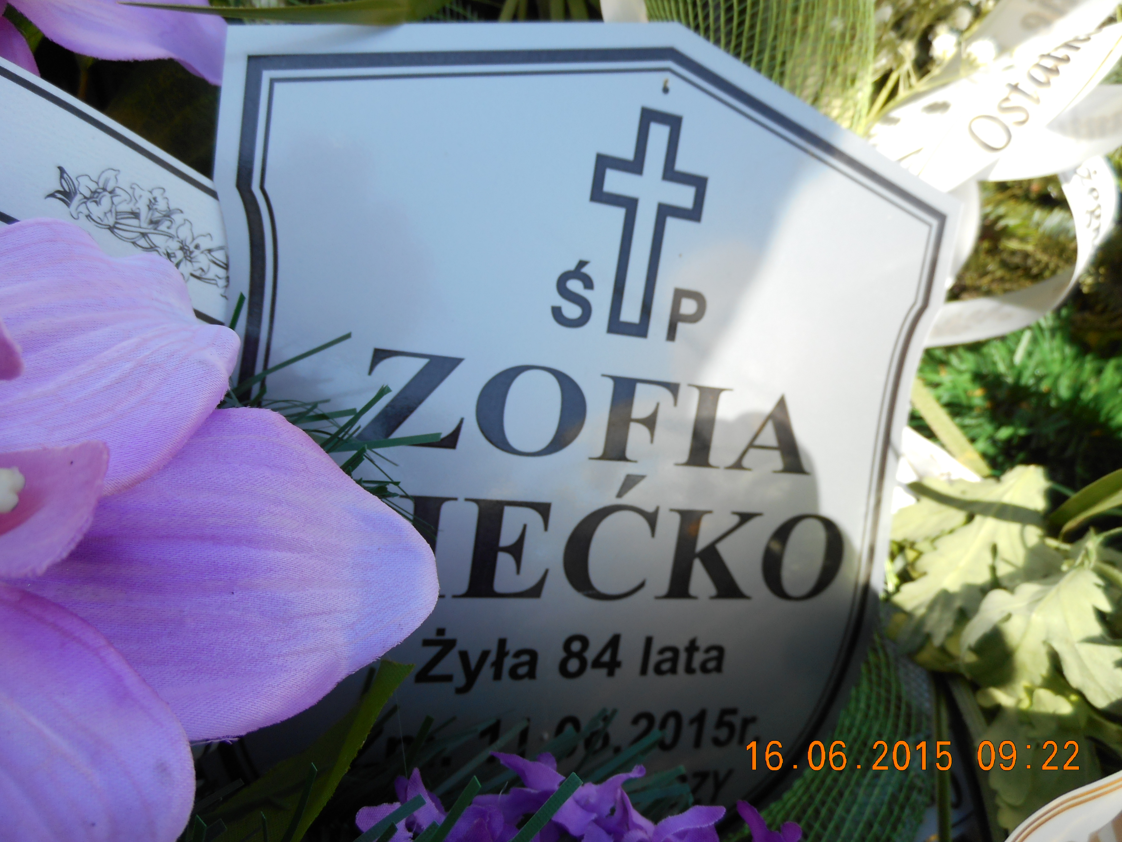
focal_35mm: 25
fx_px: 810
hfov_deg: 69.4
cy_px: 421
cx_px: 561
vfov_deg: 54.9
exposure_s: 1/320
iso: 80
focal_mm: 4.5
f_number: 3.5
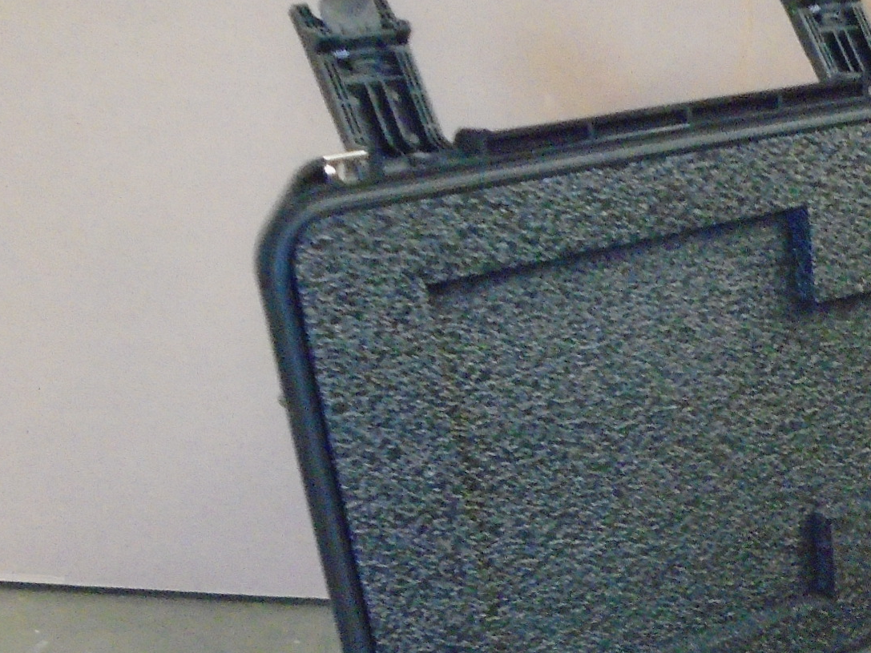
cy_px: 759
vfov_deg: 22.1
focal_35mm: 62
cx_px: 901
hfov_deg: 28.9
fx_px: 1560
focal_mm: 4.6
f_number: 3.2
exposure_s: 1/13
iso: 800
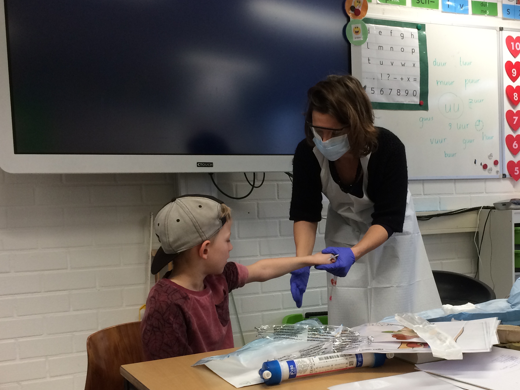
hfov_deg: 43.0
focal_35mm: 43
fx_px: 646
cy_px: 248
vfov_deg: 33.4
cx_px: 360
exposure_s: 1/33
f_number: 2.2
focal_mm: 4.15
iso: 100
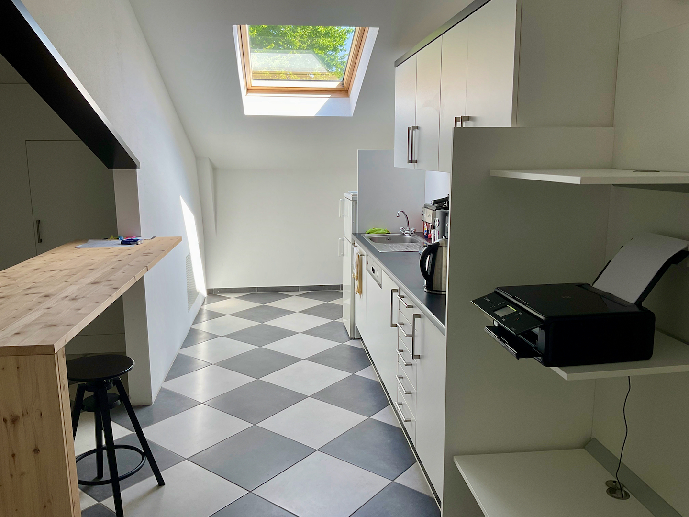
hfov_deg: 61.7
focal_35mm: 29
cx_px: 344
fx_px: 577
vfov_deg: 48.2
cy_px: 258
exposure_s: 1/130
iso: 16
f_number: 1.8
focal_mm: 3
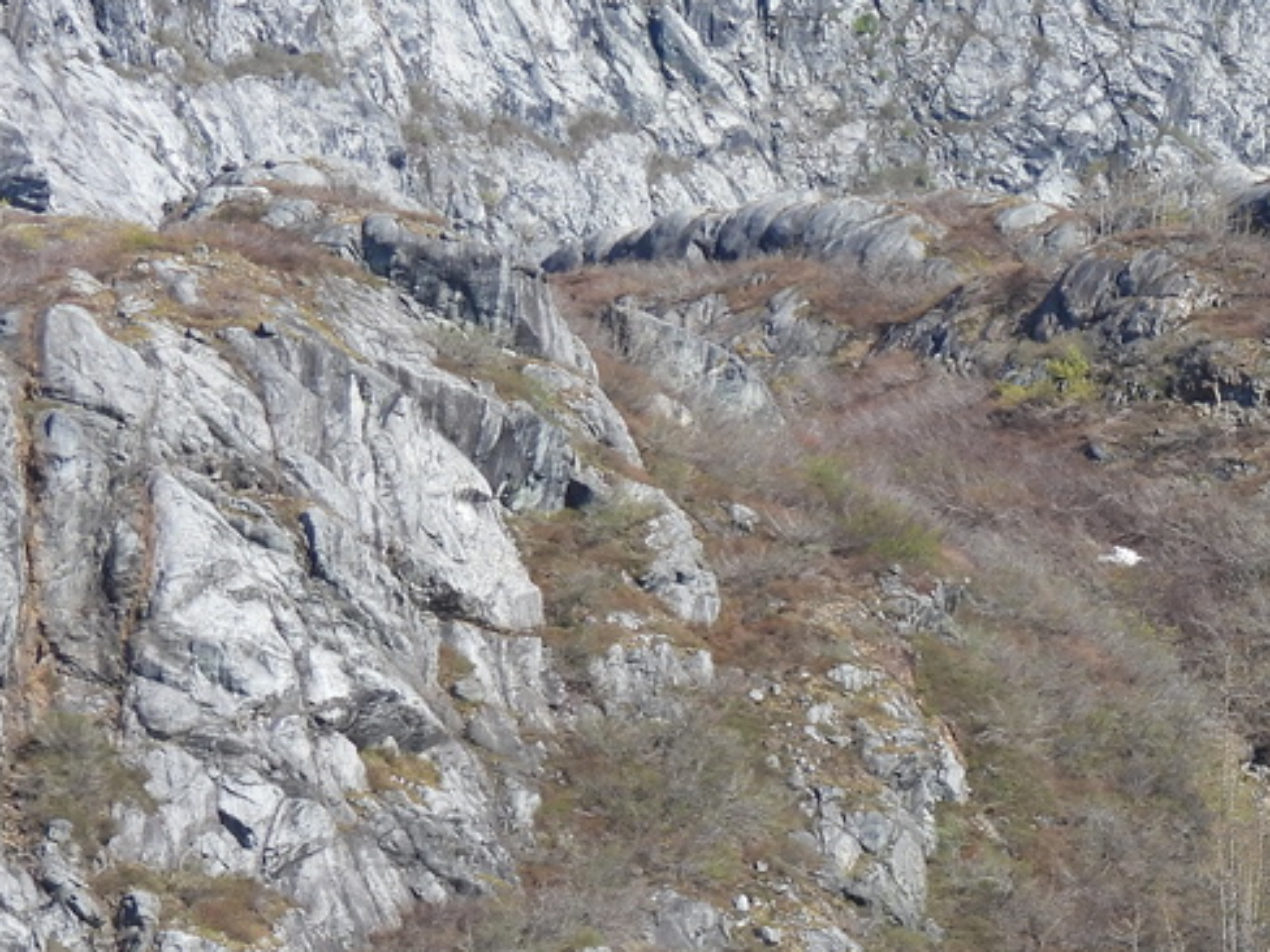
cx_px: 1489
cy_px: 947
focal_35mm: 223
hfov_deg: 8.8
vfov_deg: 6.6
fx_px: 8181
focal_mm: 15.2
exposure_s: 1/640
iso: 100
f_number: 4
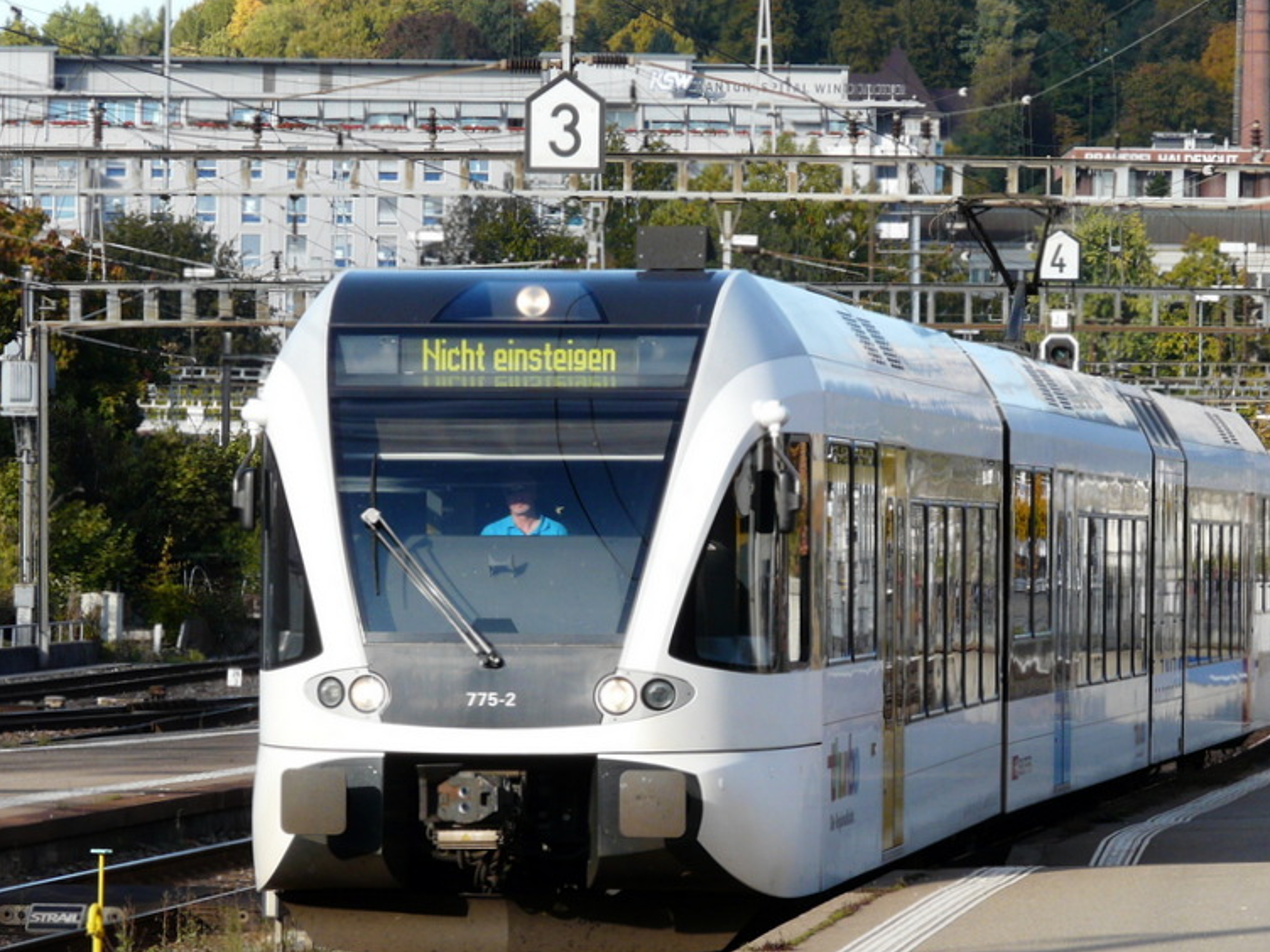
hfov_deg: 8.3
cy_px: 589
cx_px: 640
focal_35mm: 238
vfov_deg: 6.2
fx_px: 8732
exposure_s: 1/200
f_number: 5.6
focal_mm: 29.4
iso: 100
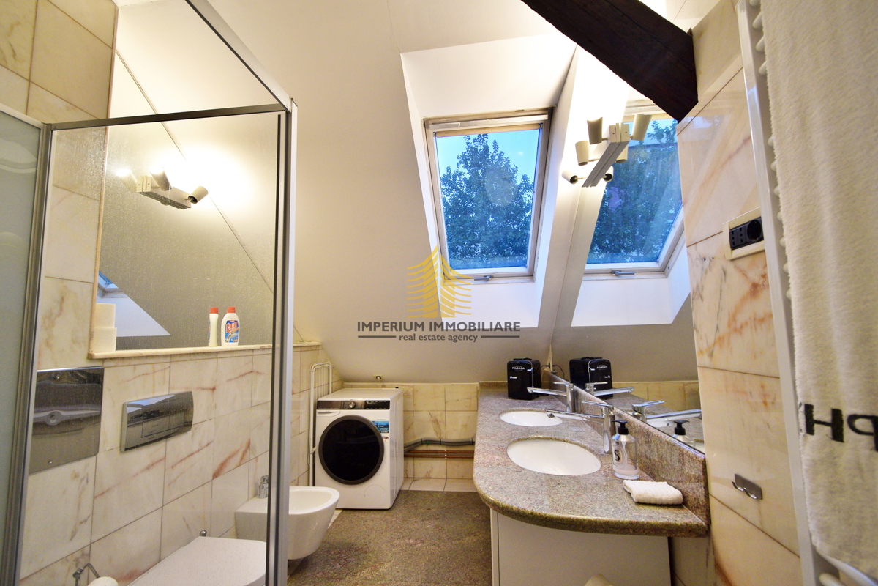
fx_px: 366
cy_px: 293
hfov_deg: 100.4
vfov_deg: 77.3
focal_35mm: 15
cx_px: 439
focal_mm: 10
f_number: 4.5
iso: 250
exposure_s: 1/30
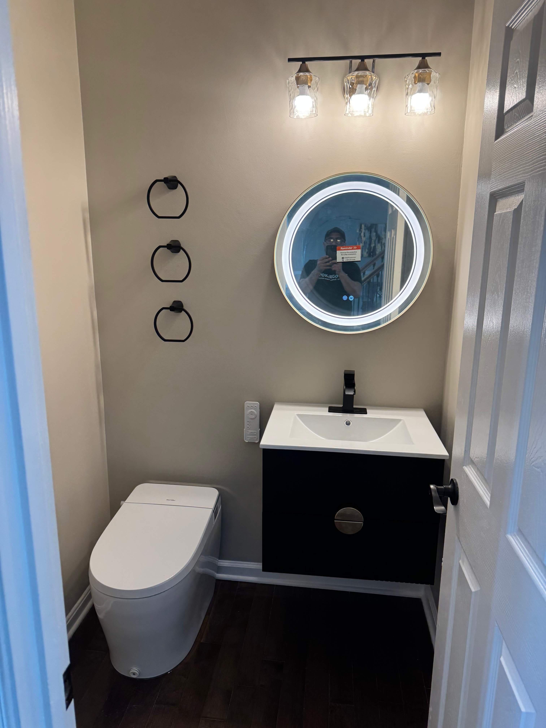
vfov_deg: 71.6
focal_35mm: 24
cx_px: 273
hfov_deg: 56.8
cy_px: 364
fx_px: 505
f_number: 1.78
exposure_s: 1/120
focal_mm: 6.76
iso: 125
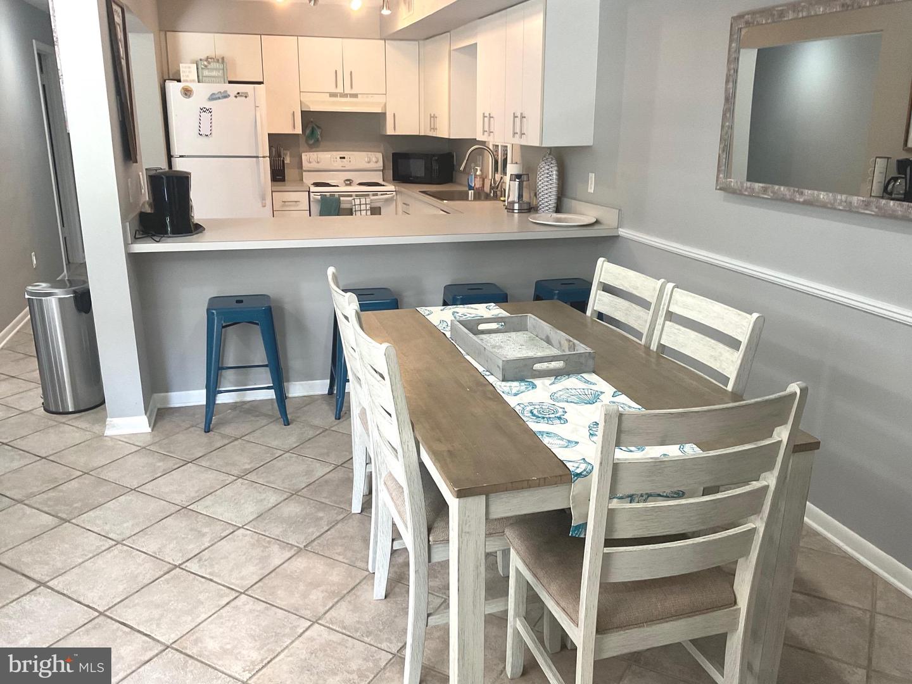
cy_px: 342
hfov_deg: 61.7
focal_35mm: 29
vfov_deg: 48.2
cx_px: 456
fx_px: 764
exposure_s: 1/60
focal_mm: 3
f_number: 1.8
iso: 100
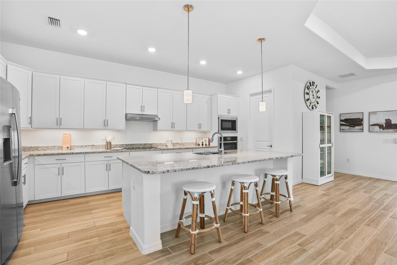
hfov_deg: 96.7
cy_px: 132
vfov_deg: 73.7
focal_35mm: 16
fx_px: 176
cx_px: 198
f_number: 9
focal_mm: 16
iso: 400
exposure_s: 1/5
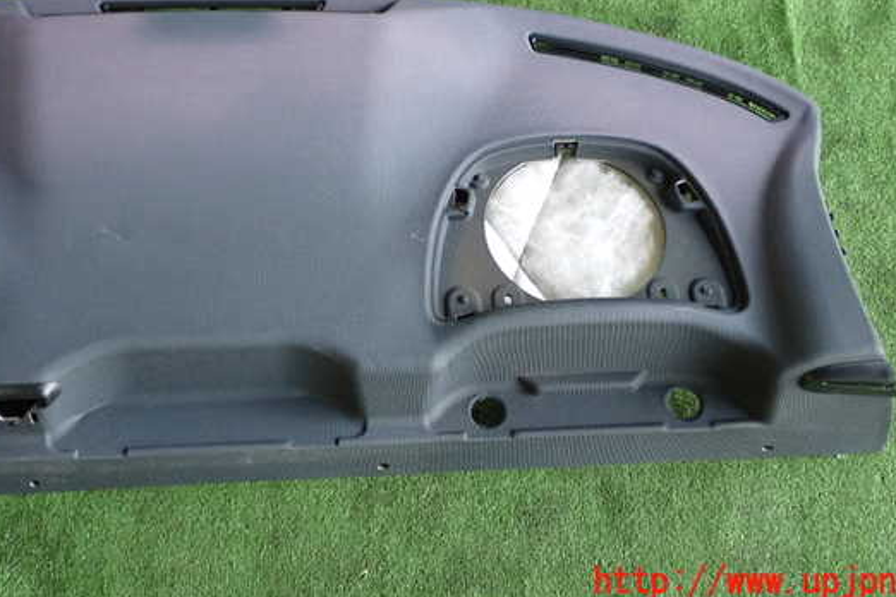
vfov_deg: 27.4
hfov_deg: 40.3
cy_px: 218
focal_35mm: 49
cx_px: 467
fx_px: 1219
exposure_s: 1/40
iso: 400
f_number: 2.8
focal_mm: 7.31
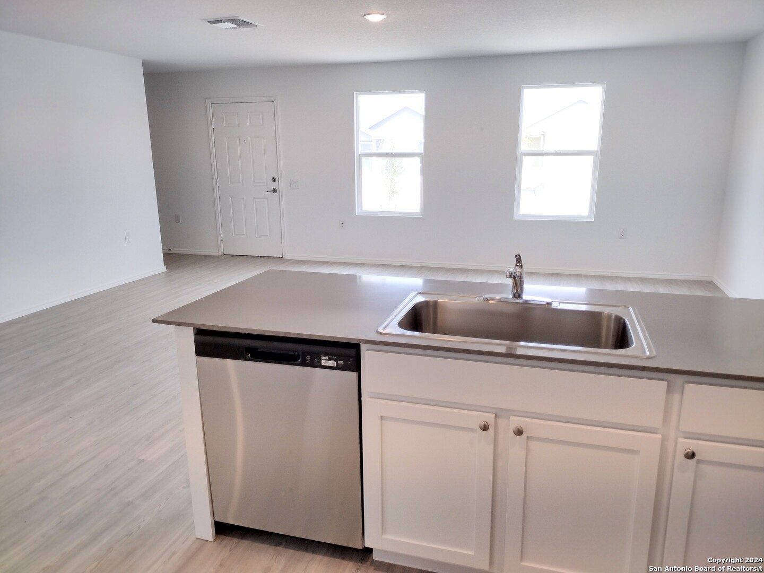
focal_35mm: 27
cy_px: 286
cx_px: 382
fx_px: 596
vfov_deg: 51.4
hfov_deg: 65.3
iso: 100
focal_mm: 4.71
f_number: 1.7
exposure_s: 1/122
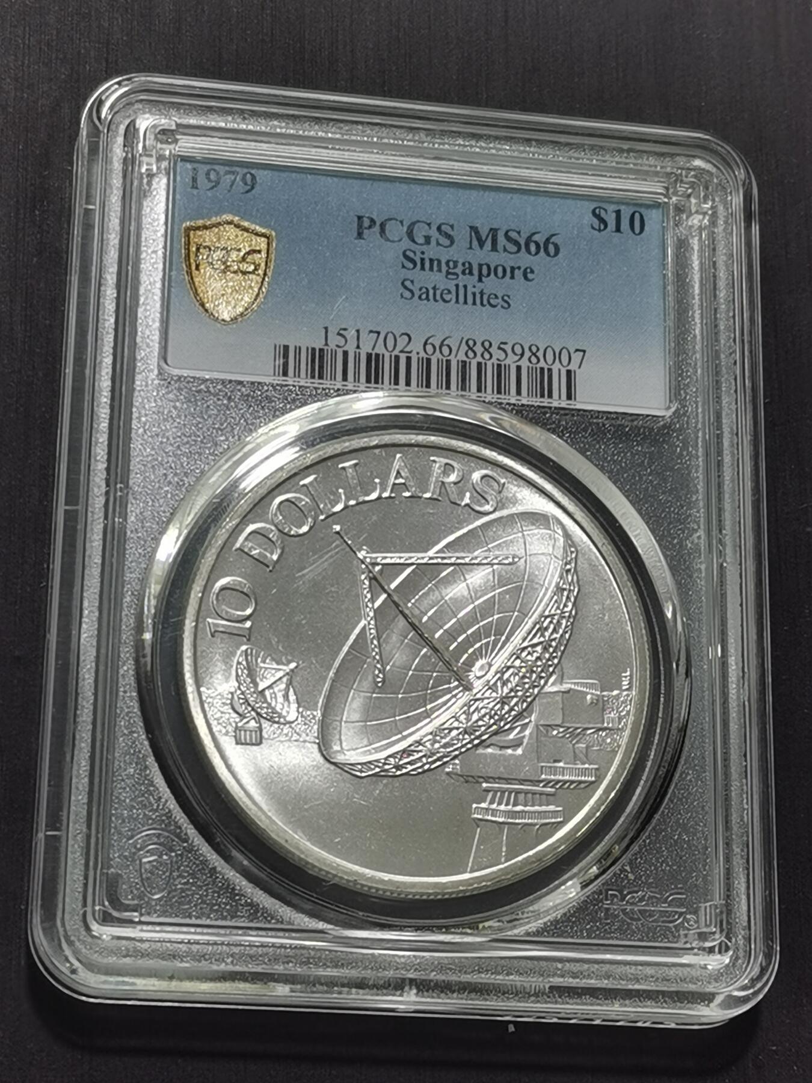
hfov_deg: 18.2
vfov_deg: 24.1
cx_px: 406
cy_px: 542
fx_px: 2533
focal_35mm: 81
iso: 50
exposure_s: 1/120
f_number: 1.8
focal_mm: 5.58
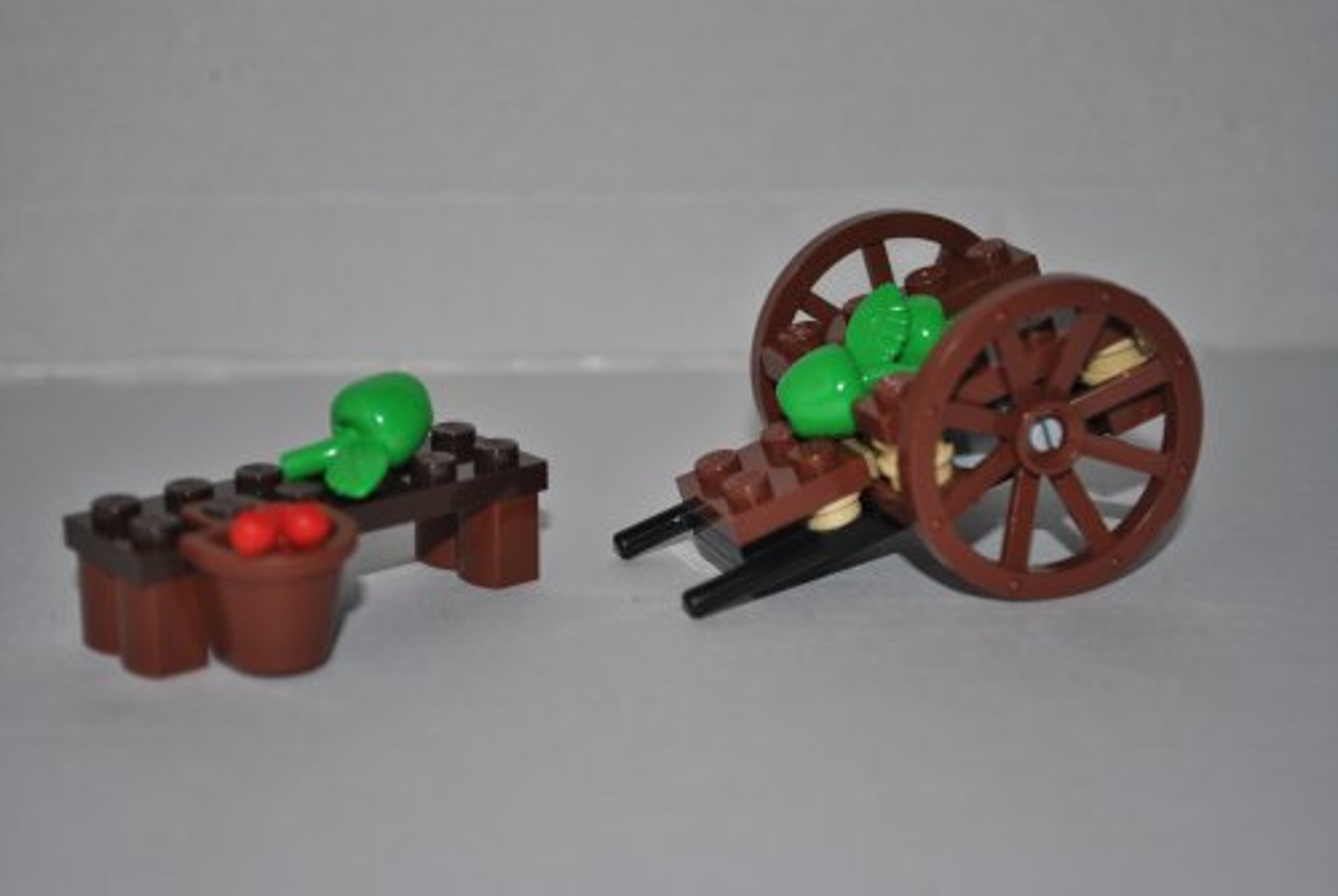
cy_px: 448
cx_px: 669
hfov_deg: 29.2
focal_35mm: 69
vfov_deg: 19.8
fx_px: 2568
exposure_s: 1/125
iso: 100
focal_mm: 46
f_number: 5.3
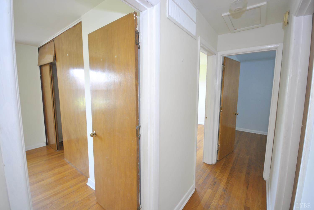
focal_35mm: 15
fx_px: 131
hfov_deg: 100.3
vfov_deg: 77.5
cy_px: 105
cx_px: 157
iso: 400
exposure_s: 1/20
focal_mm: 10
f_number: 4
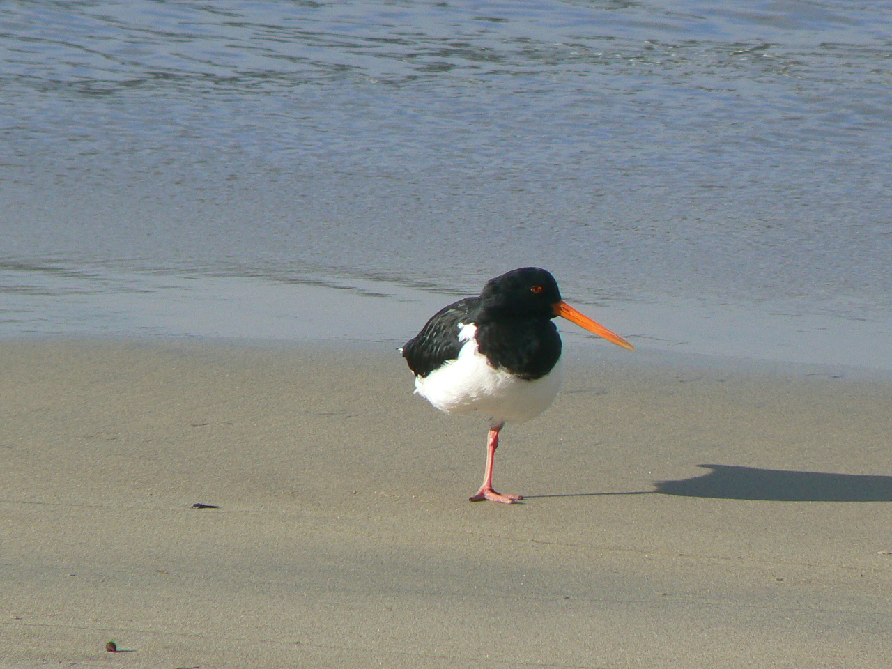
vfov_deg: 2.5
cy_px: 334
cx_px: 446
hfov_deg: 3.3
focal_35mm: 594
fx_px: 15306
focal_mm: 72
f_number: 6.3
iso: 80
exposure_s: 1/400
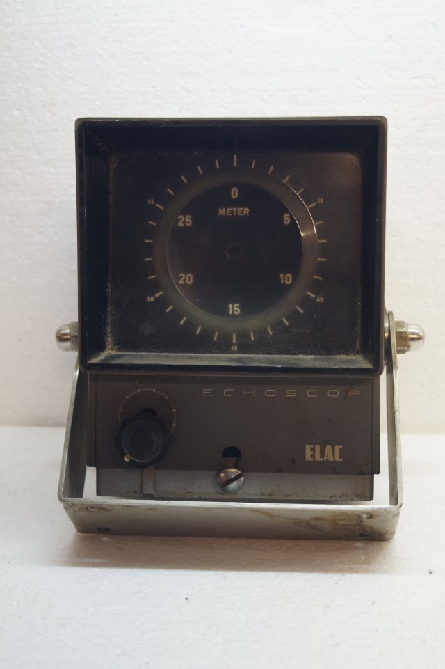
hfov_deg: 25.7
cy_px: 334
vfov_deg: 37.9
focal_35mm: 52
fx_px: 974
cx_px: 222
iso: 800
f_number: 5
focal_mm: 35
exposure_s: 1/60
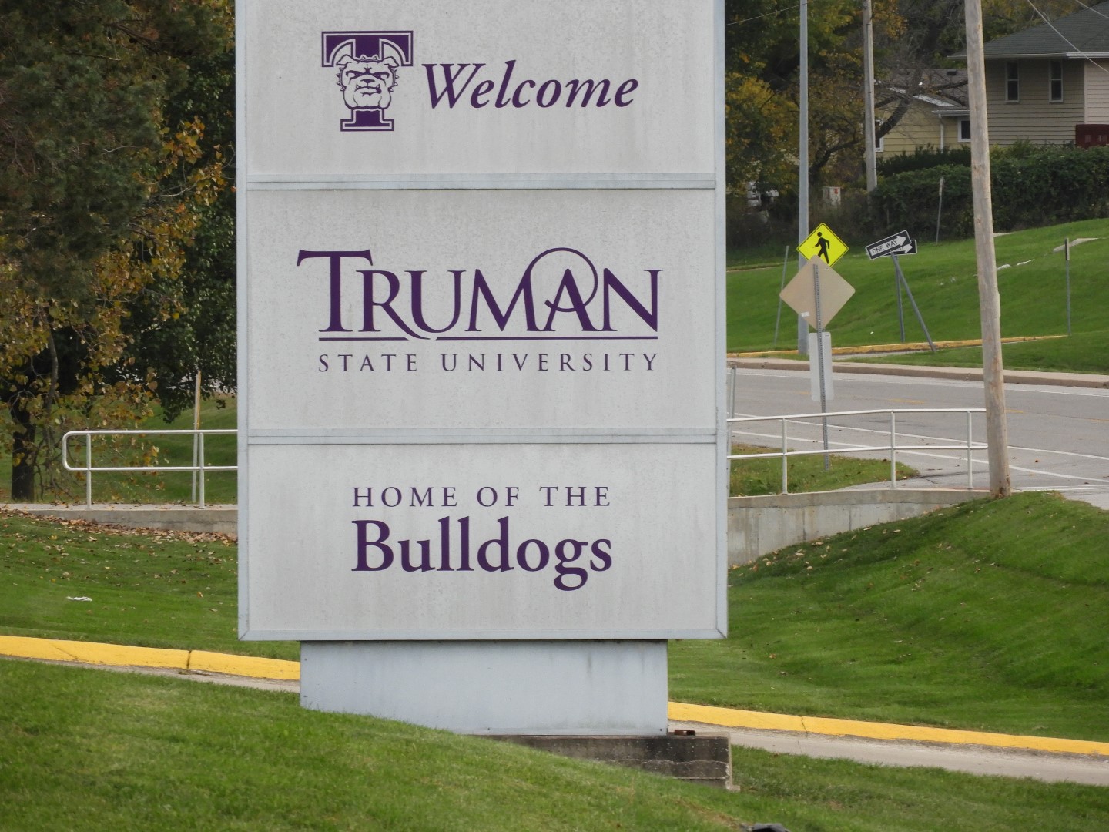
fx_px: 14417
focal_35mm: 450
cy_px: 416
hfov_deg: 4.4
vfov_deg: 3.3
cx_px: 554
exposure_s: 1/250
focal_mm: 80.6
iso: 280
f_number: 5.6
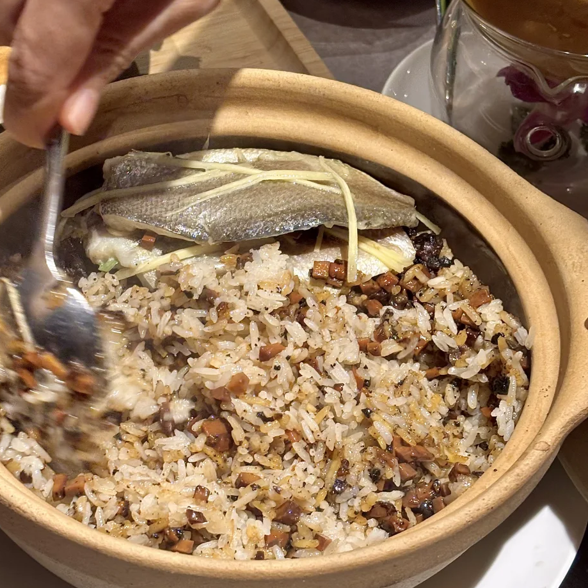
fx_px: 1384
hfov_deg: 24.0
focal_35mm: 72
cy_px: 279
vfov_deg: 24.0
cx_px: 244
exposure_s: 1/59
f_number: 1.6
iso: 160
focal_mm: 5.96
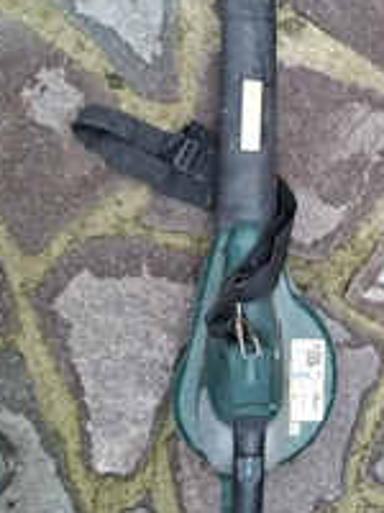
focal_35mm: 46
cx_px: 325
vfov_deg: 41.0
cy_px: 195
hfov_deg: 30.5
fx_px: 680
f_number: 1.8
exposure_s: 1/110
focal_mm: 5.54
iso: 50
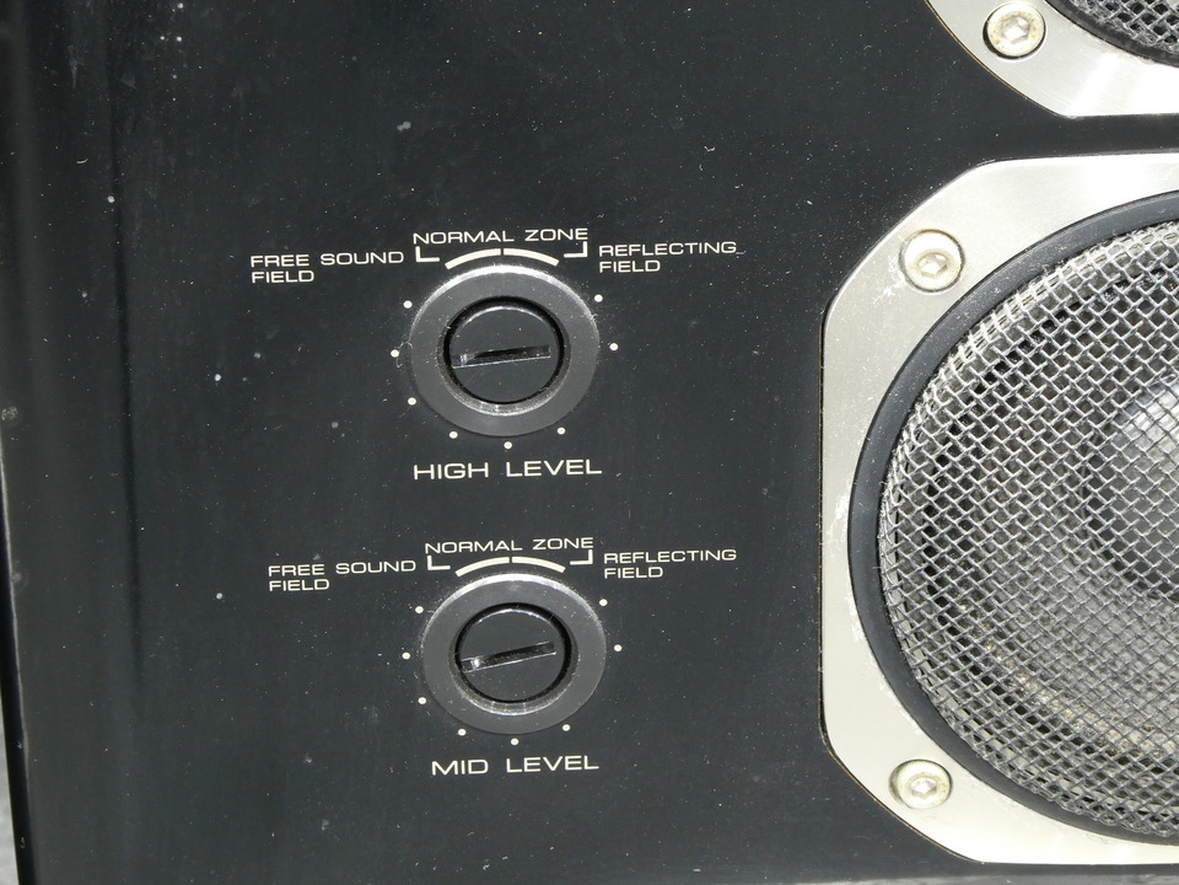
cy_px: 442
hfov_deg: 14.6
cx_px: 590
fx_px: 4598
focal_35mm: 135
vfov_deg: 11.0
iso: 400
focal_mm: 24.2
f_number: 5.5
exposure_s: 1/1.3
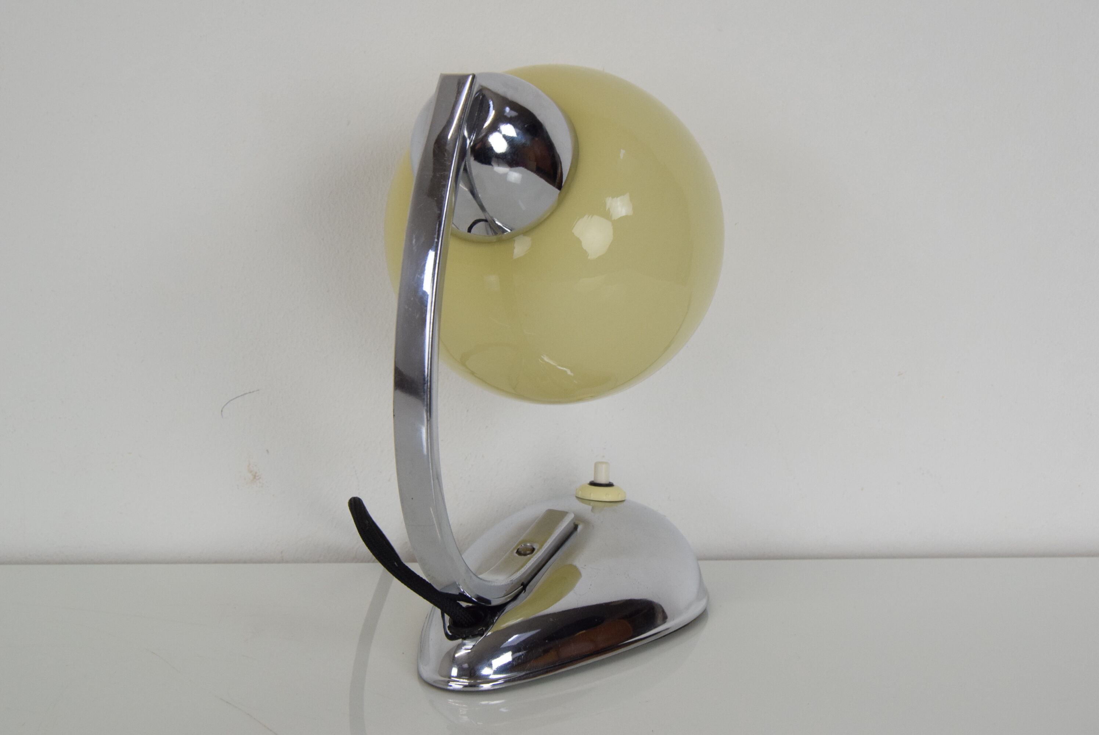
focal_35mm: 52
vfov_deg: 25.8
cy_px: 368
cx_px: 550
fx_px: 1604
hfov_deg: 37.8
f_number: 9
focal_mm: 35
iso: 1600
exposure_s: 1/320
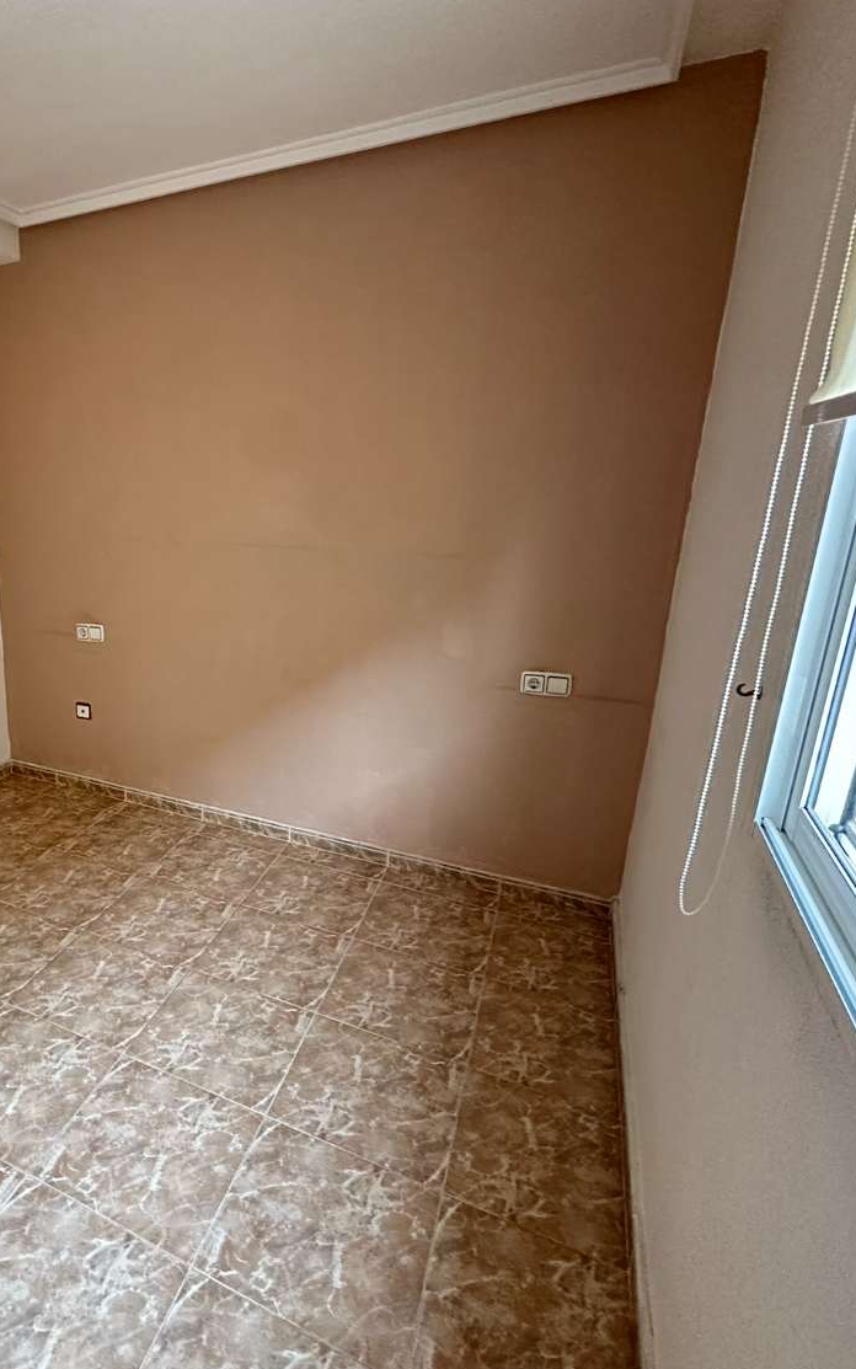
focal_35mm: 20
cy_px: 682
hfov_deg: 54.7
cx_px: 149
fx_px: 746
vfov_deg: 85.1
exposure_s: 1/50
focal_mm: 2.22
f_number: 2.2
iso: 640
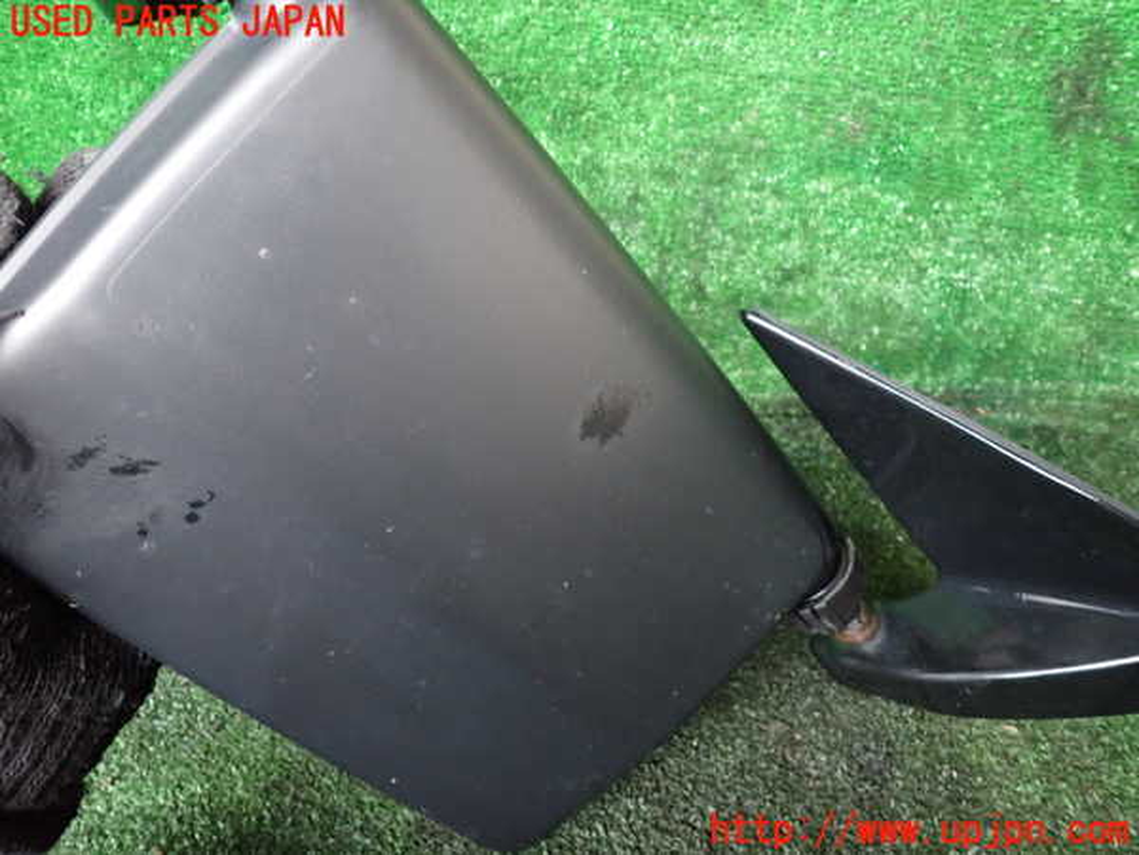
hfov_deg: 69.4
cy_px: 428
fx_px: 823
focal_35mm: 25
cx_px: 570
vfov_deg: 54.9
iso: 640
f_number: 2
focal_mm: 4.5
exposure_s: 1/30
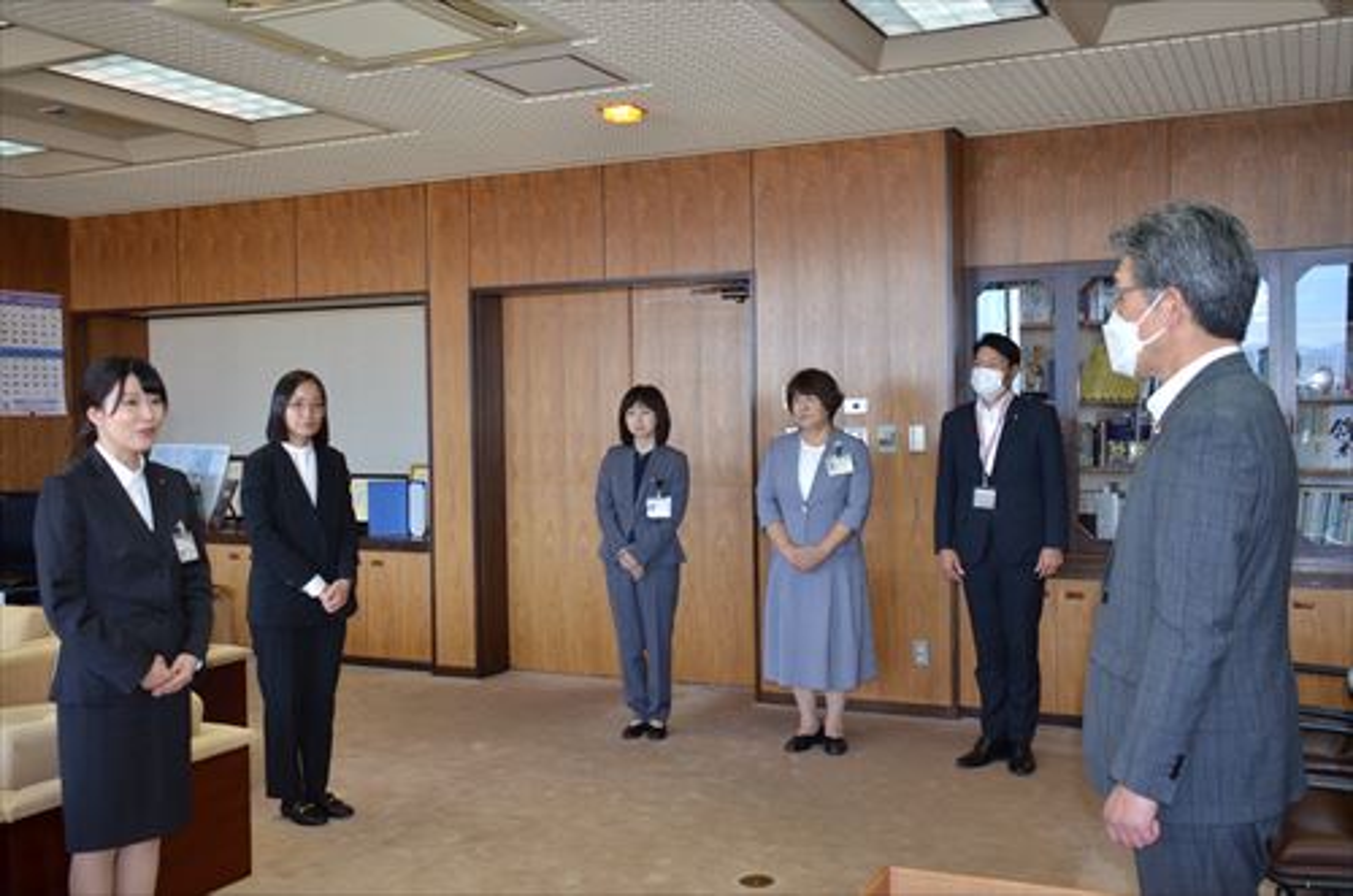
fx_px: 1350
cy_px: 448
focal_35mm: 36
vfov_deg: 36.7
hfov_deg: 53.2
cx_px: 676
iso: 900
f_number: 3.8
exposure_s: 1/250
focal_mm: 24
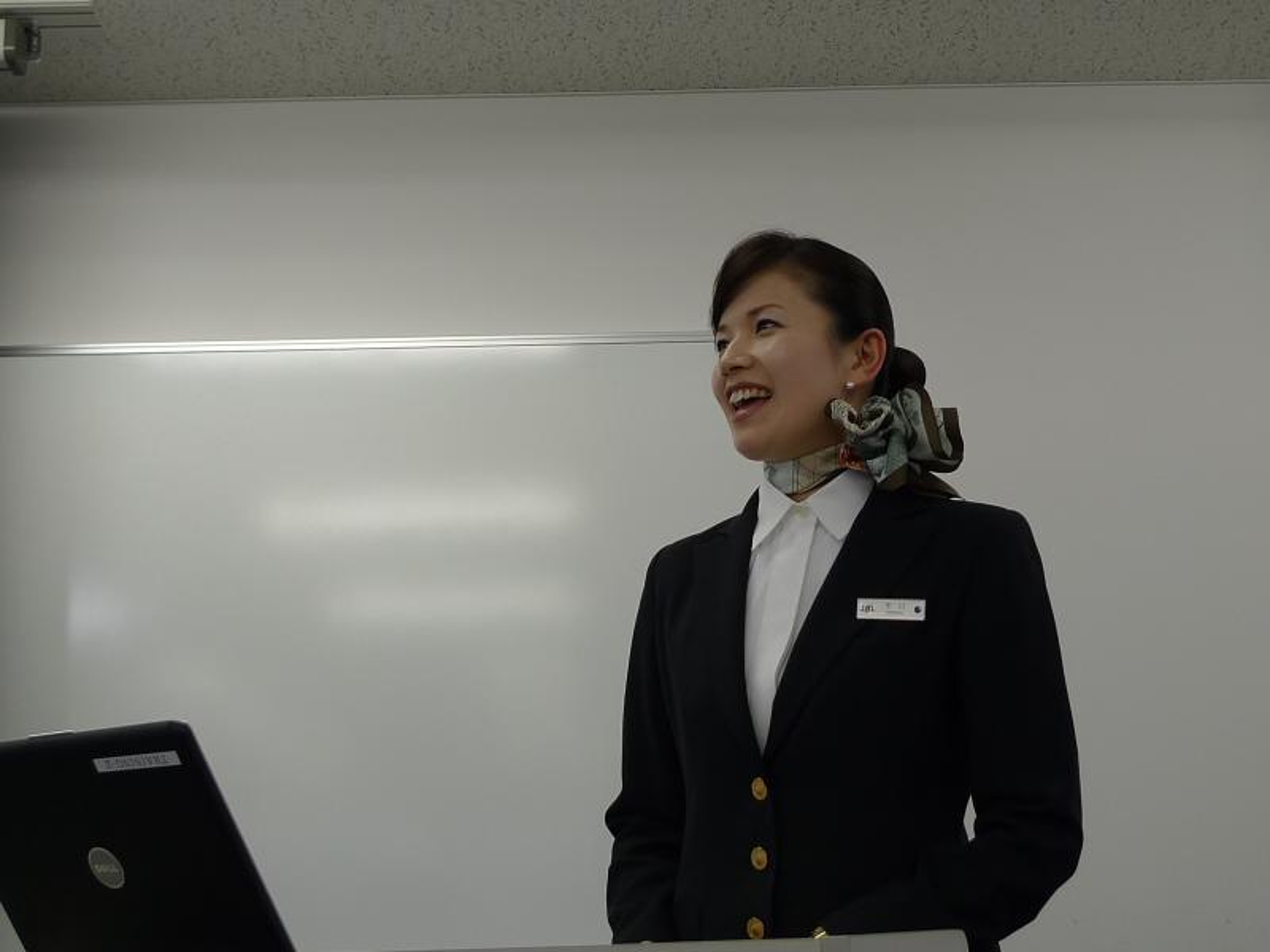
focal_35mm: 54
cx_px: 635
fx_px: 1981
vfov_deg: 27.0
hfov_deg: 35.5
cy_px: 476
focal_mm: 6.3
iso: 80
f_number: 2.2
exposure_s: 1/80
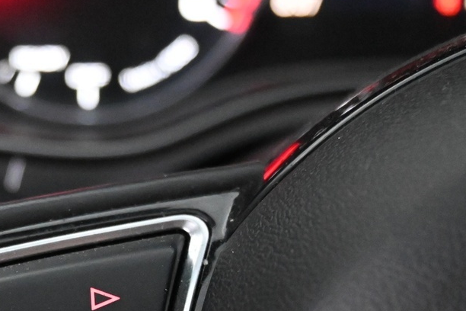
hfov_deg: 21.4
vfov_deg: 14.5
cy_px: 365
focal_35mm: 91
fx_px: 1182
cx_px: -12
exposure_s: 1/40
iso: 6400
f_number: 4.2
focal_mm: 23
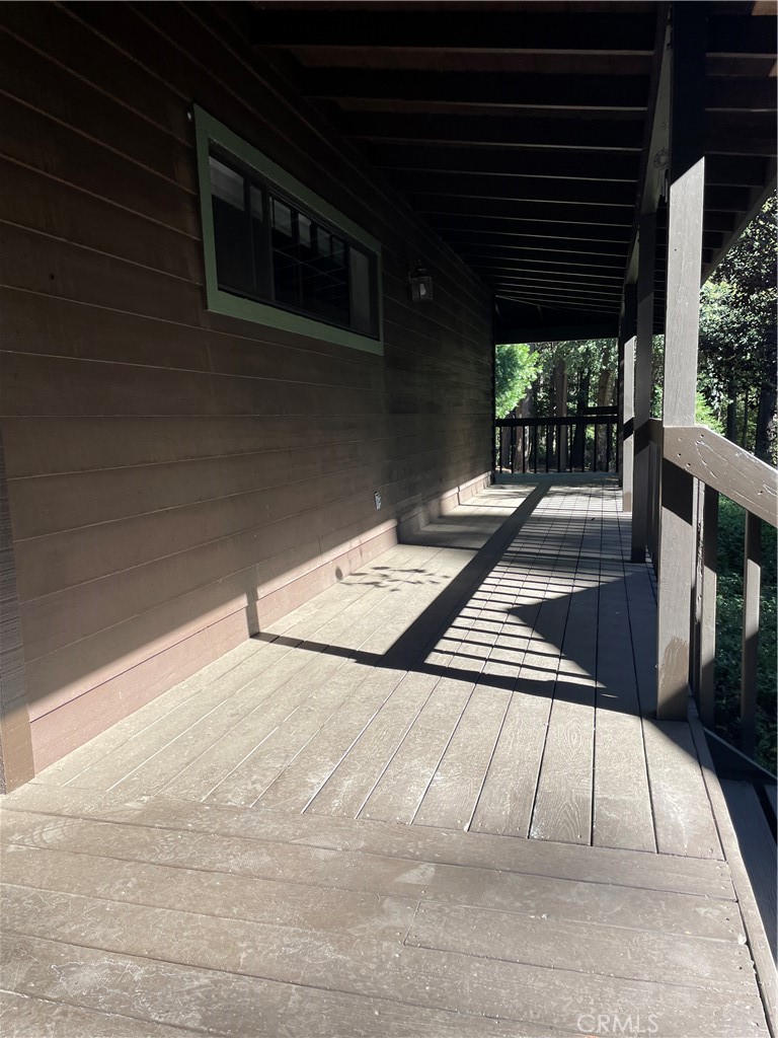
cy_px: 519
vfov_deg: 67.3
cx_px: 389
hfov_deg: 53.1
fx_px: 779
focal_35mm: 26
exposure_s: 1/461
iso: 32
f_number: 1.6
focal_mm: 4.2
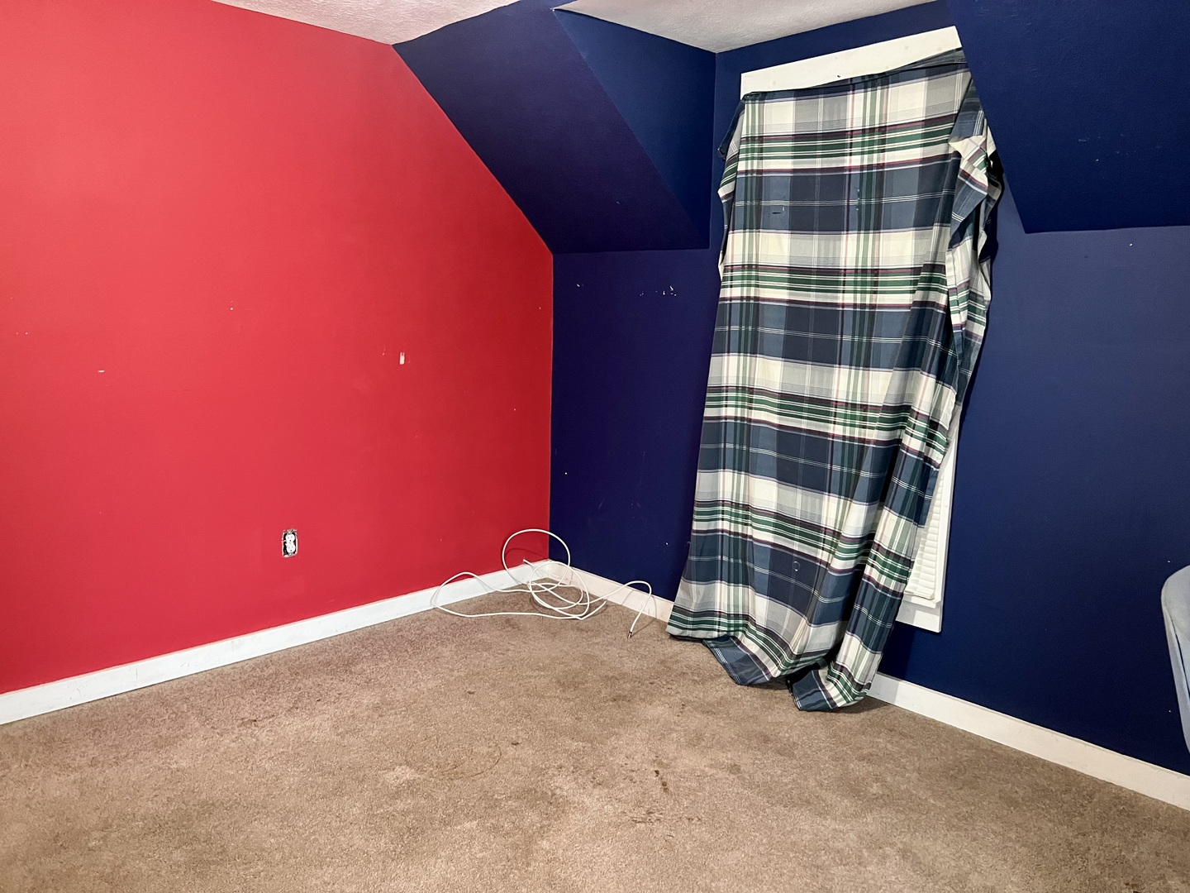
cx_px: 595
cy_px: 446
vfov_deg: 53.1
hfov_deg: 67.3
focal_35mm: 26
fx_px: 894
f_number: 1.5
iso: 500
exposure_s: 1/40
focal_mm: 5.7
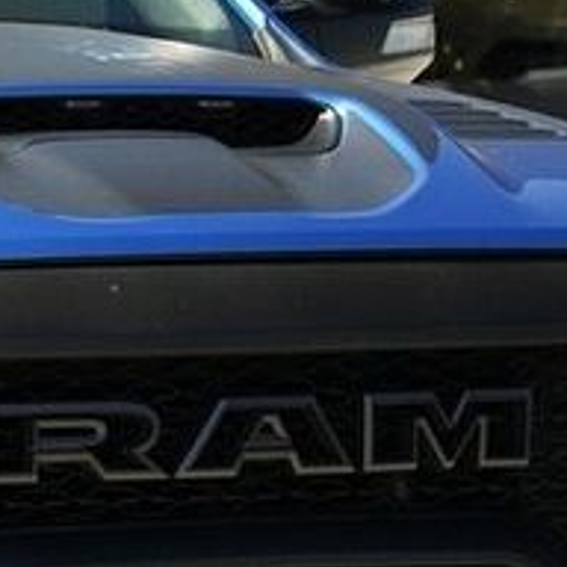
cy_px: 499
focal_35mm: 511
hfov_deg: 3.4
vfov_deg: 3.4
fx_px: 9470
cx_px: -653
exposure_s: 1/640
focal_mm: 96
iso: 800
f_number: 7.1
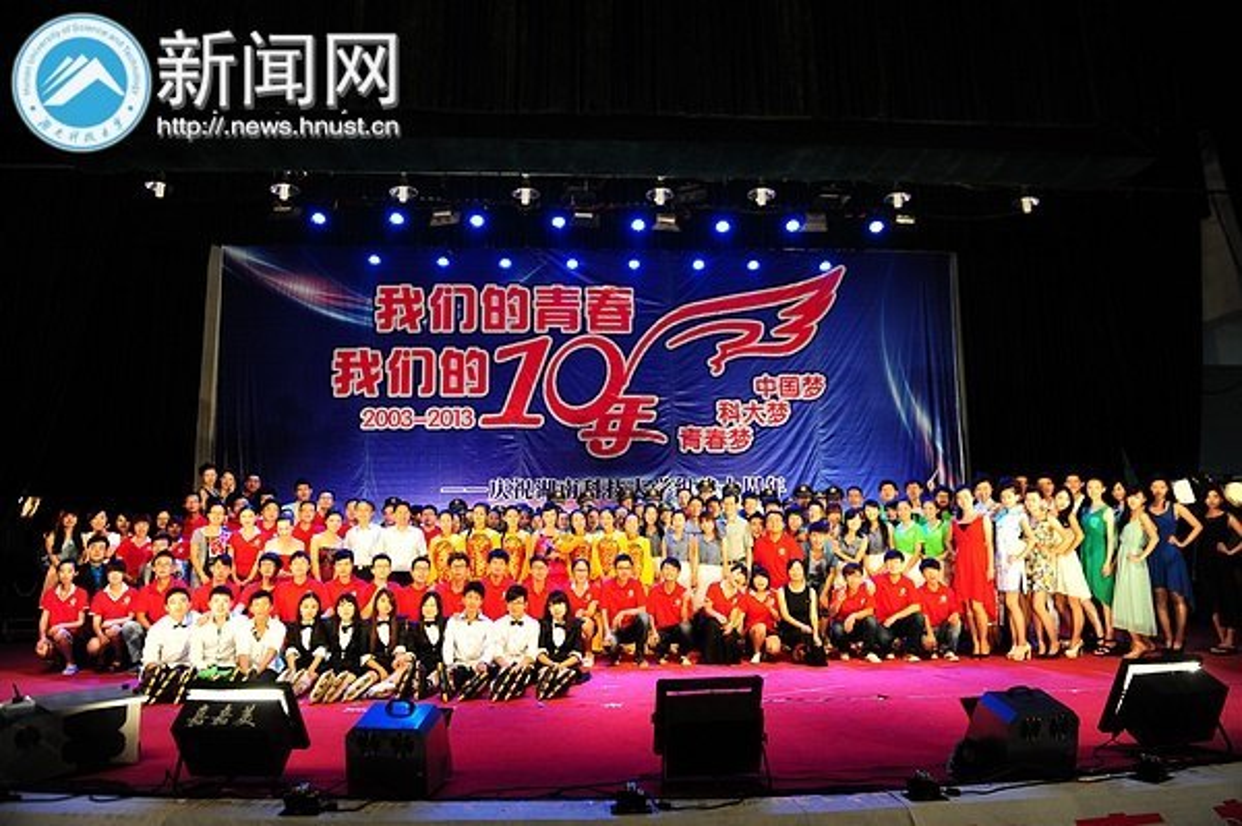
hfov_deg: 73.8
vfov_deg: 53.1
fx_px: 827
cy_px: 413
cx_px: 621
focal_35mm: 24
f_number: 4.5
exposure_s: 1/125
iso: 1600
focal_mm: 24
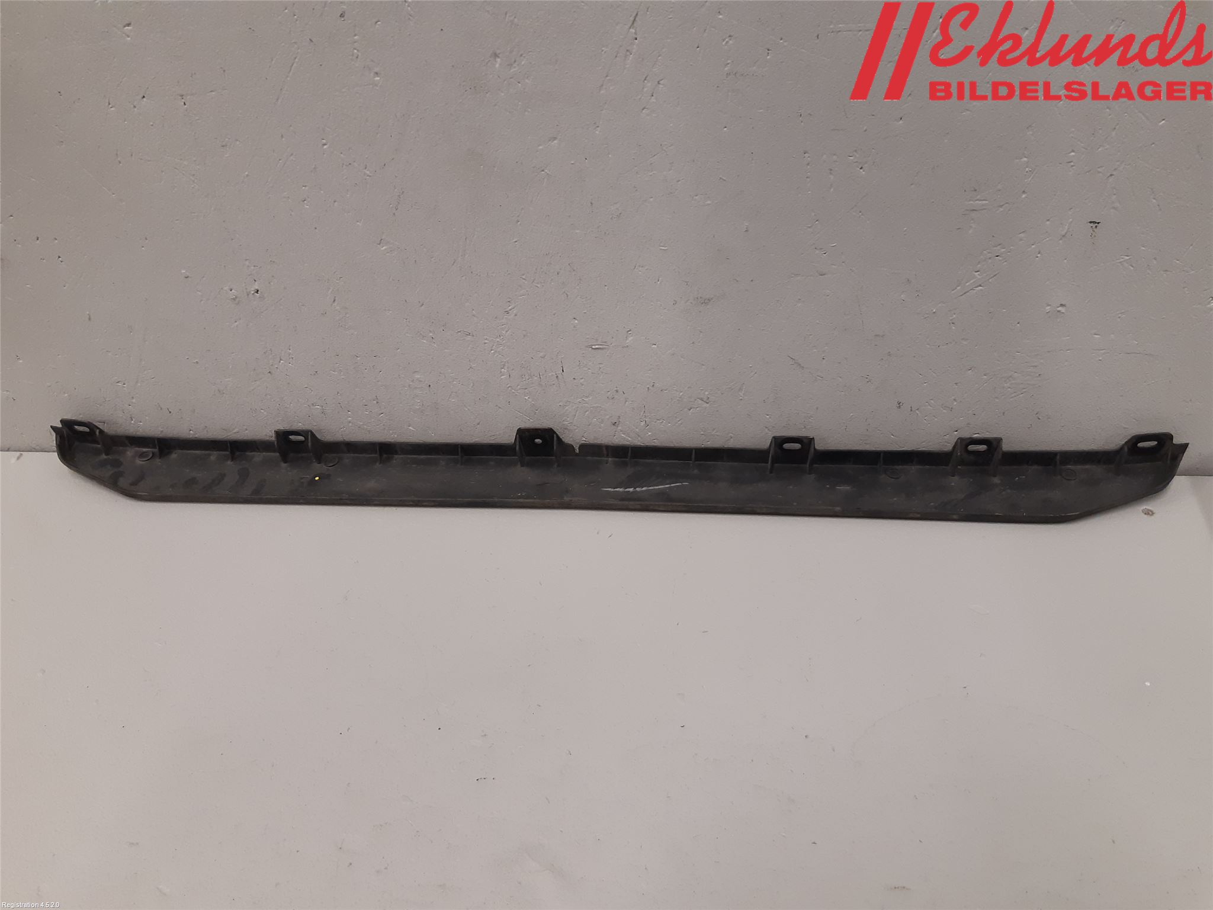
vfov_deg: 53.1
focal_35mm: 26
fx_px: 911
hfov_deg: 67.3
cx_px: 606
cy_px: 455
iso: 125
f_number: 1.7
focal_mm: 3.93
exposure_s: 1/50
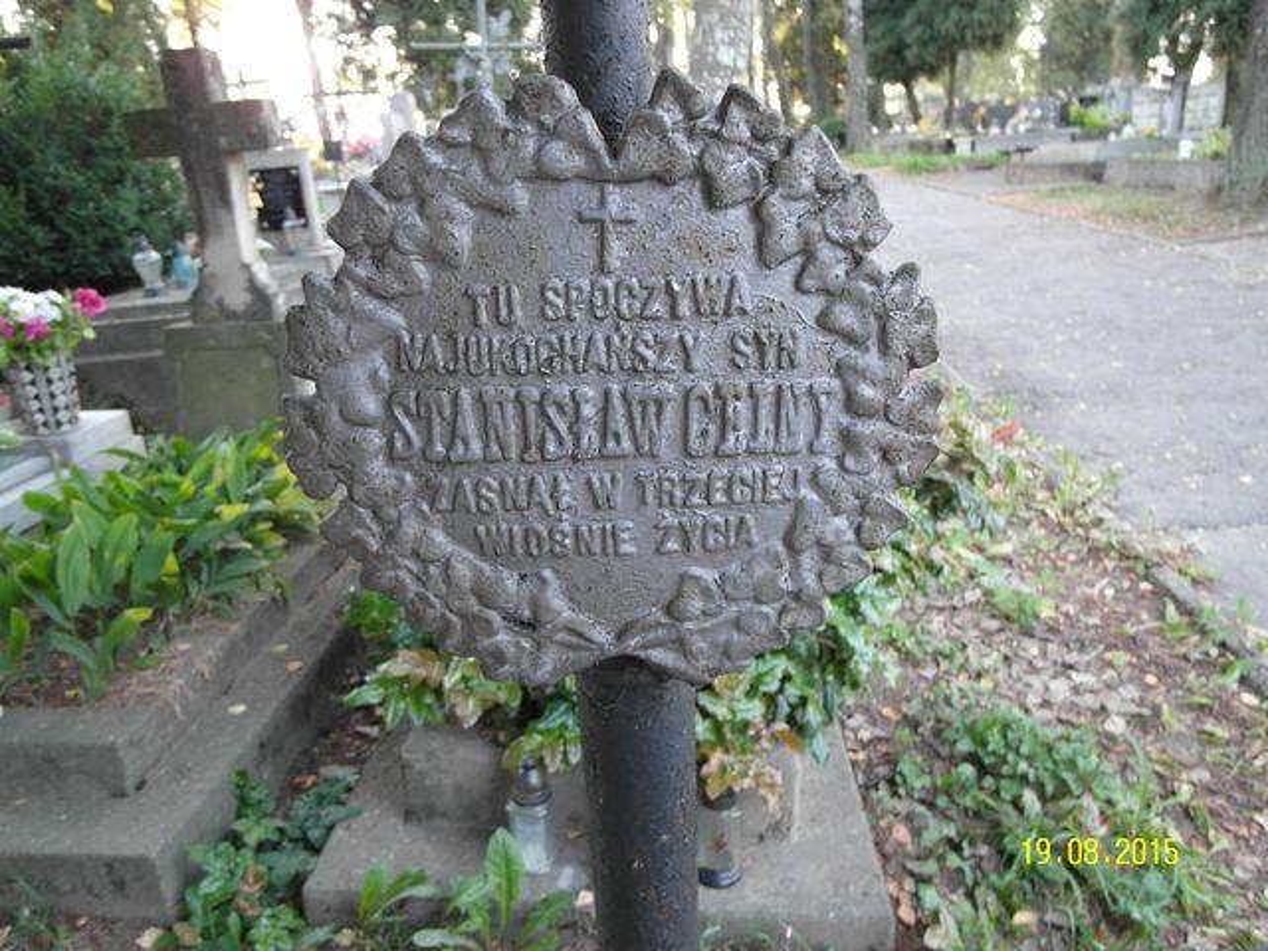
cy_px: 476
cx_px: 634
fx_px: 879
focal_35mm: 24
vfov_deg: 56.8
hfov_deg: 71.6
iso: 160
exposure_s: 1/30
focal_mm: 5.2
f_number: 2.5
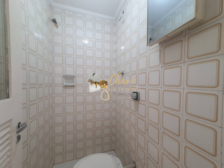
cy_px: 84
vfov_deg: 89.9
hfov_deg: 106.2
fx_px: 84
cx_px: 112
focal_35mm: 13
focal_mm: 1.8
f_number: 2.2
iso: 100
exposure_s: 1/60
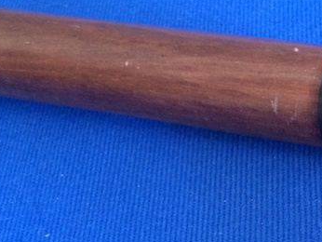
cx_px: 345
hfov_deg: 23.6
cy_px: 204
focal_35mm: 78
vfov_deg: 18.7
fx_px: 726
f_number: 2.2
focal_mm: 4.12
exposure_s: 1/20
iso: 320
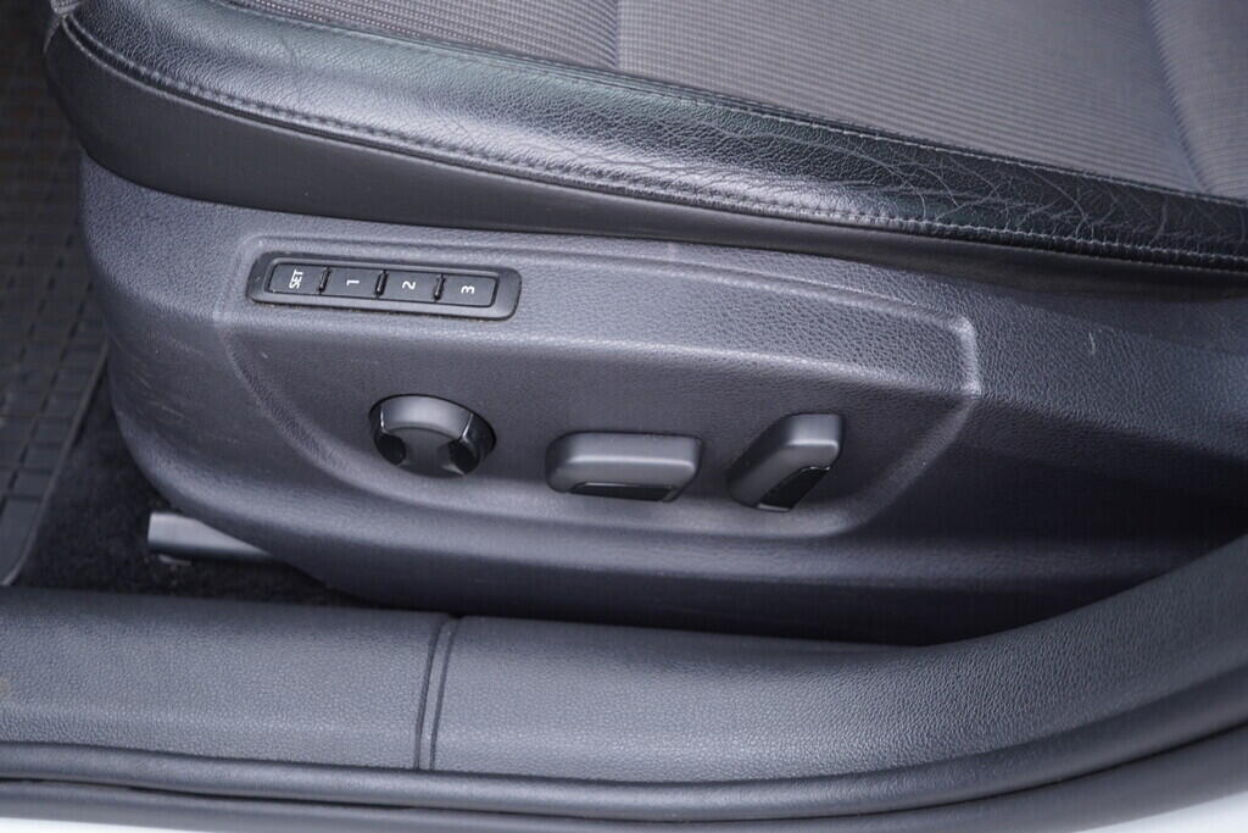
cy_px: 416
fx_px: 1248
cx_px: 624
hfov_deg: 53.1
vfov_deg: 36.9
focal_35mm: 36
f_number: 2.8
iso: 250
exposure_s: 1/40
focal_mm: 24
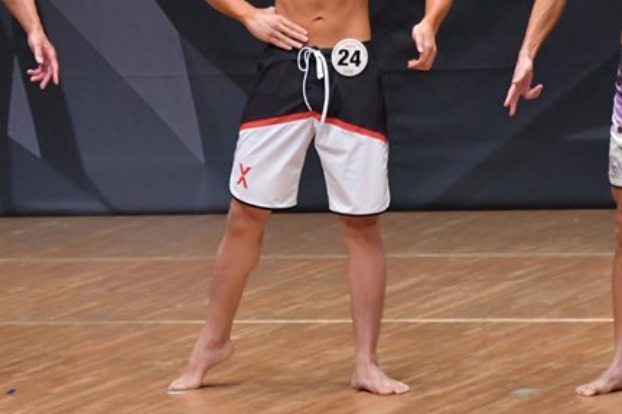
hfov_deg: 4.0
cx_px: 95
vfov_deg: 2.7
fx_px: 8860
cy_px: 133
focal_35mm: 513
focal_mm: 190
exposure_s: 1/400
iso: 6400
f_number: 5.6
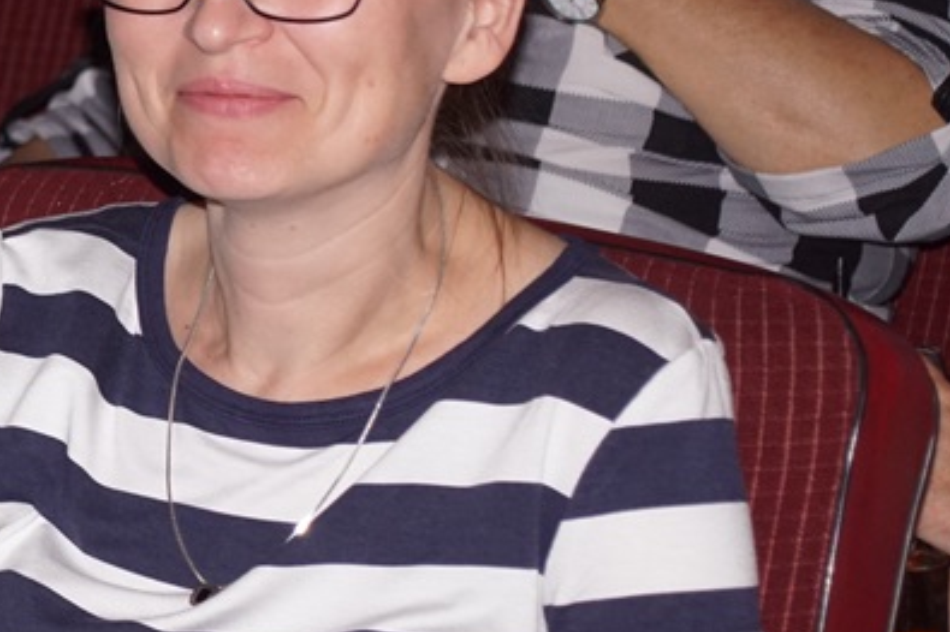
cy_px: 232
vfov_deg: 6.0
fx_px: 6014
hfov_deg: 8.9
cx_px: -238
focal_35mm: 228
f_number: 5
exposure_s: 1/60
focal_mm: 60
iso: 800
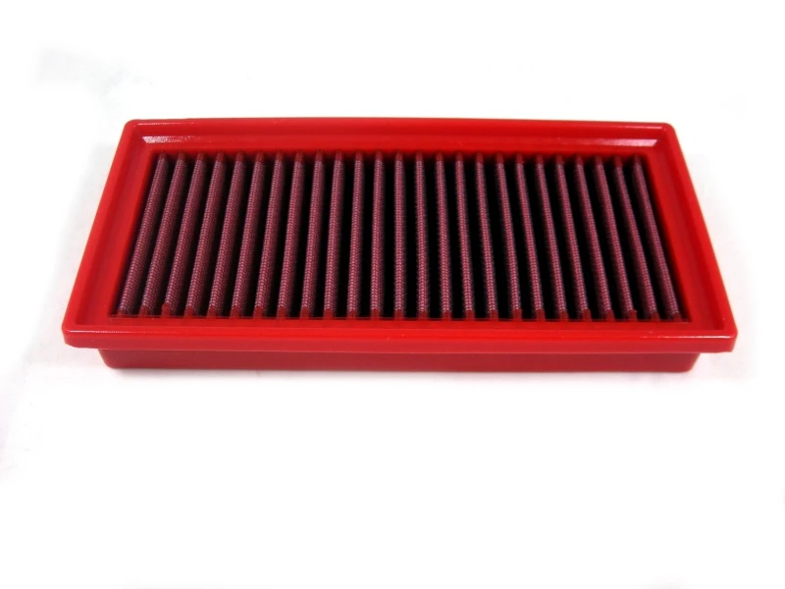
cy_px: 294
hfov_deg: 52.6
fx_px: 794
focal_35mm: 35
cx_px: 392
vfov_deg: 40.7
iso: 88
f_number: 2.8
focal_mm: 5.7
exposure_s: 1/59.7
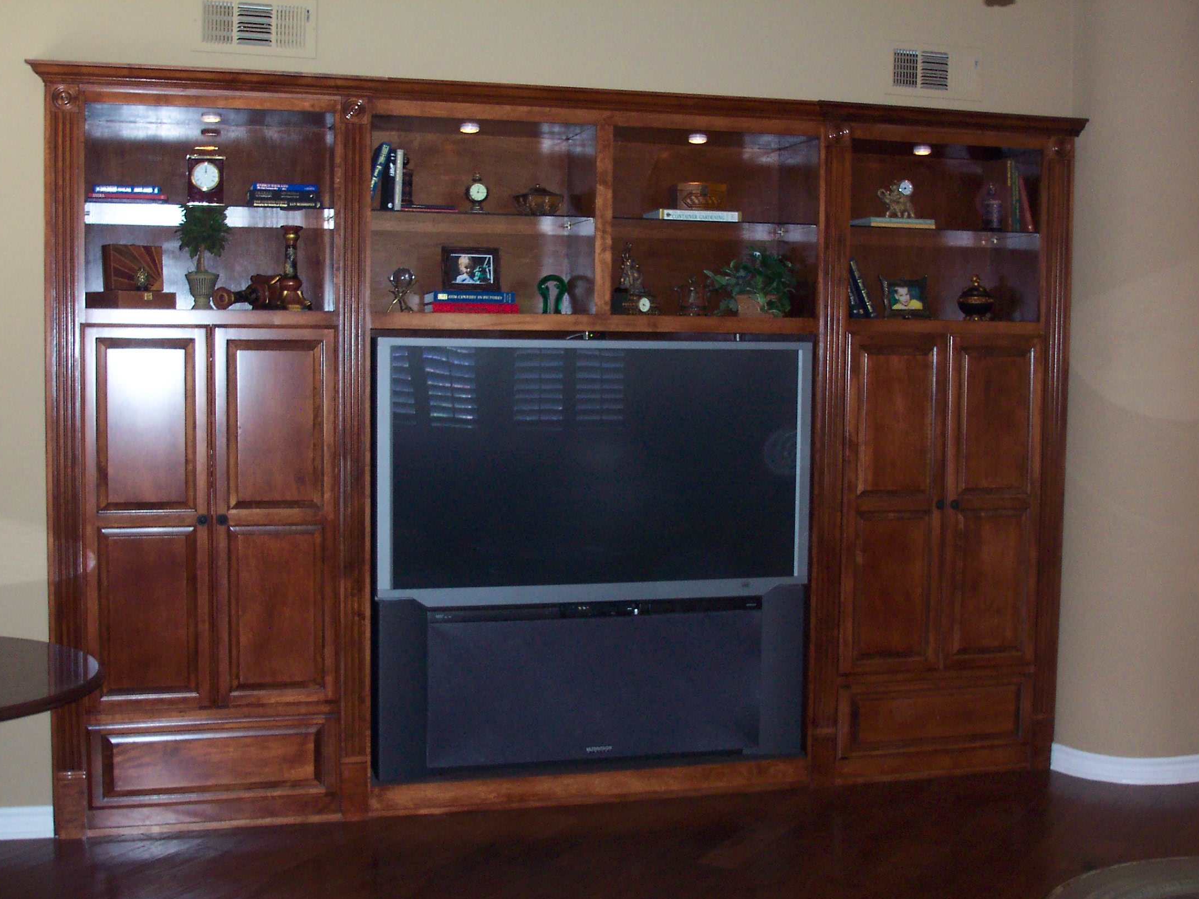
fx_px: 1316
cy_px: 450
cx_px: 556
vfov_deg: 37.7
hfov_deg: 48.9
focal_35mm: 38
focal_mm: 7.5
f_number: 2.8
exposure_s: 1/30
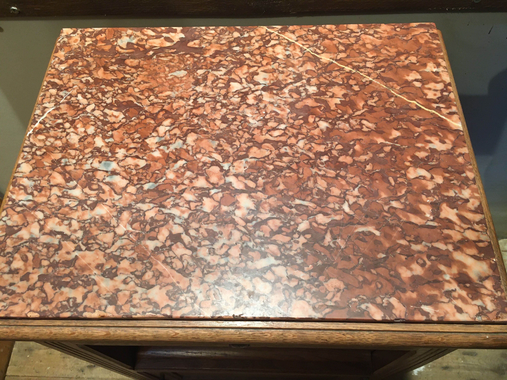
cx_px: 254
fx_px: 425
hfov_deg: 61.7
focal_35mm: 29
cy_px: 190
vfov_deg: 48.2
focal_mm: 4.15
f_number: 2.2
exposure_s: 1/33
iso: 160
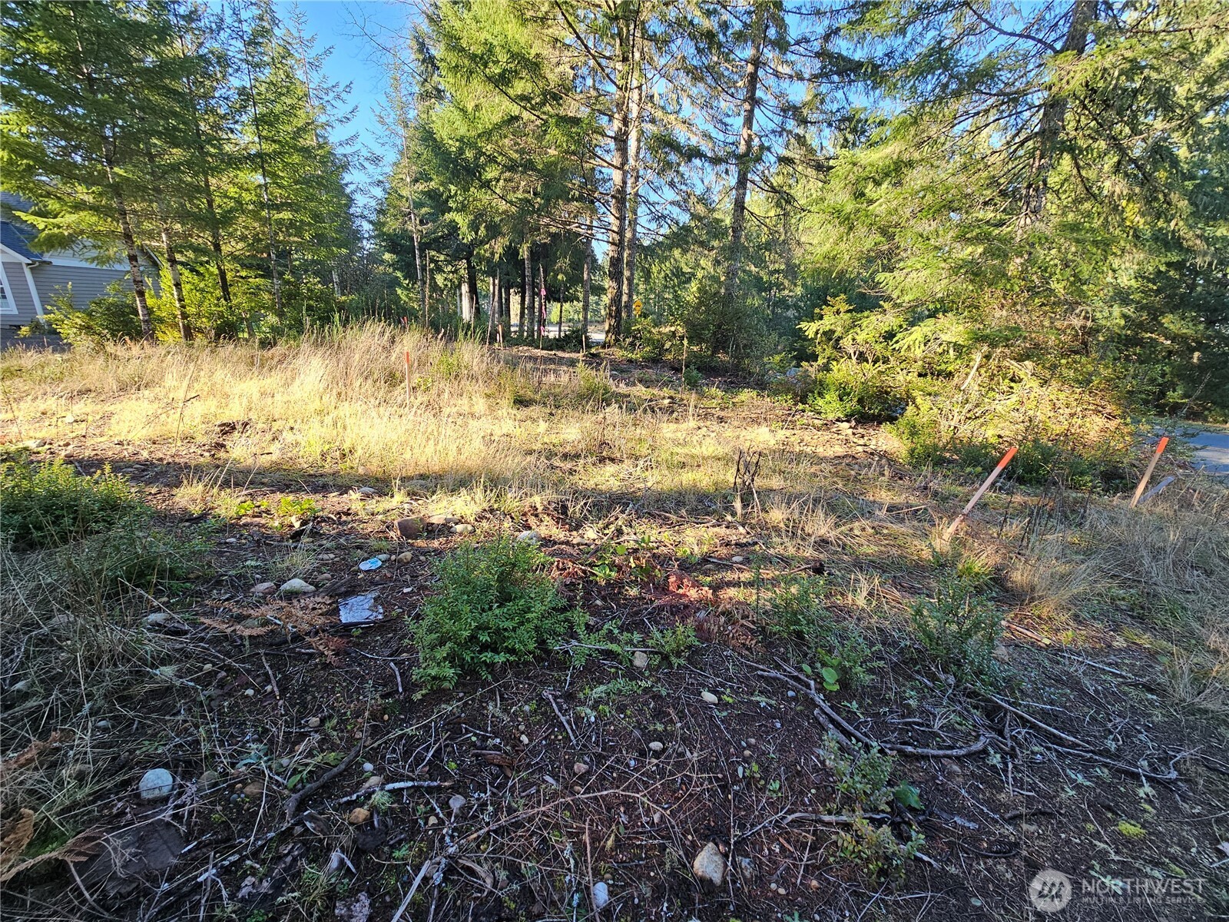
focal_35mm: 13
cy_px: 461
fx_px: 462
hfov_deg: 106.2
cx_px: 614
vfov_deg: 89.9
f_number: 2.2
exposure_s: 1/120
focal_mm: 2.2
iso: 50
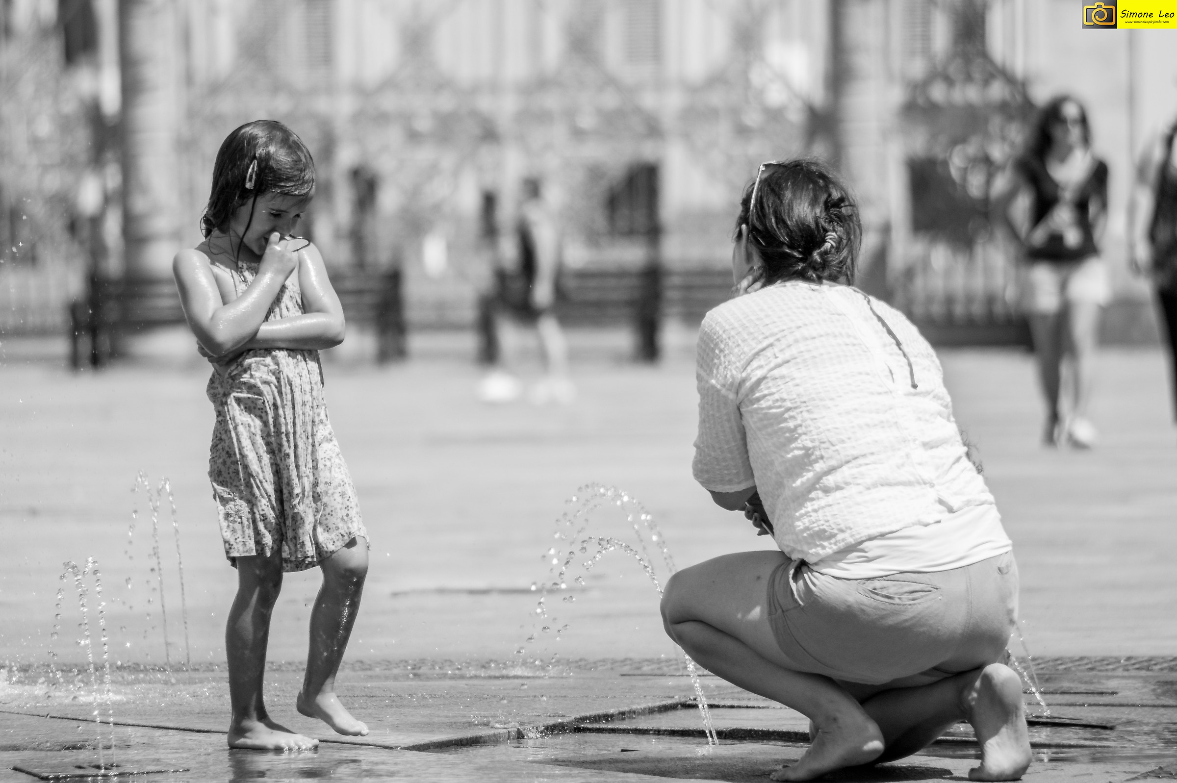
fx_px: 13723
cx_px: 588
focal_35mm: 420
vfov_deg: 3.3
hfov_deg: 4.9
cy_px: 392
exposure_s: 1/1000
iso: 400
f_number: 5.6
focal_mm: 280
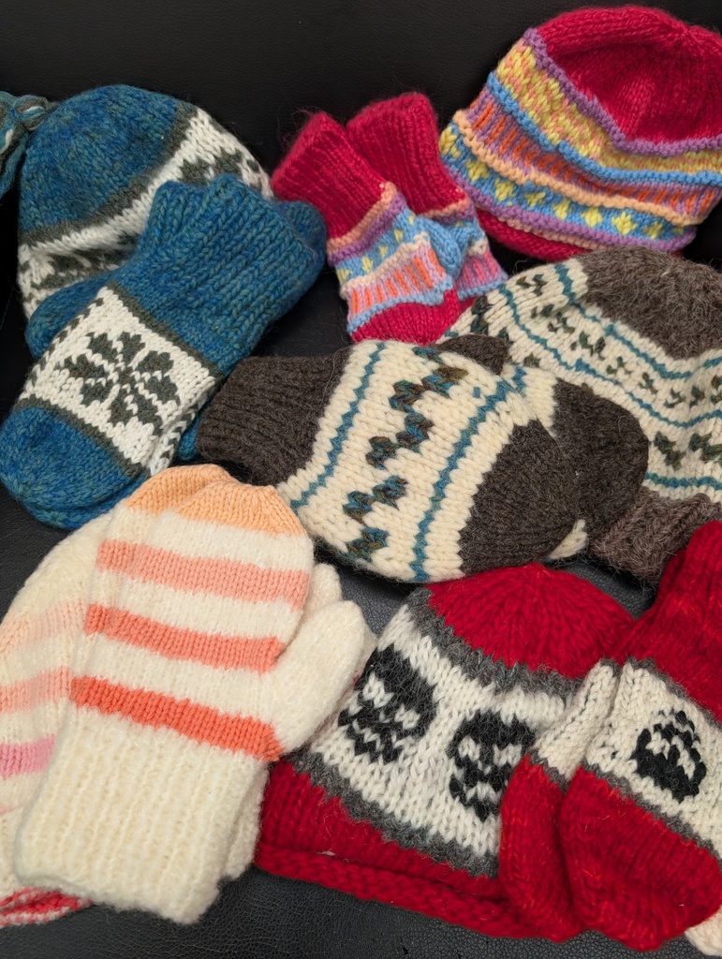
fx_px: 666
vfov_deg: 71.5
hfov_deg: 56.9
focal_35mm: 24
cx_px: 361
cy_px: 480
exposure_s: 1/30
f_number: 1.68
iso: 78
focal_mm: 6.9
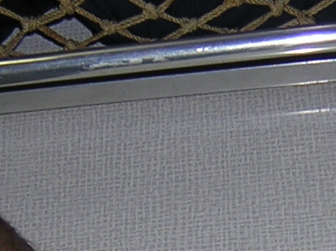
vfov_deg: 9.8
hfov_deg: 13.2
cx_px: 278
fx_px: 1446
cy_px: 293
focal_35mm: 149
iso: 100
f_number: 2.6
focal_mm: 4.7
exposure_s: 1/60.1
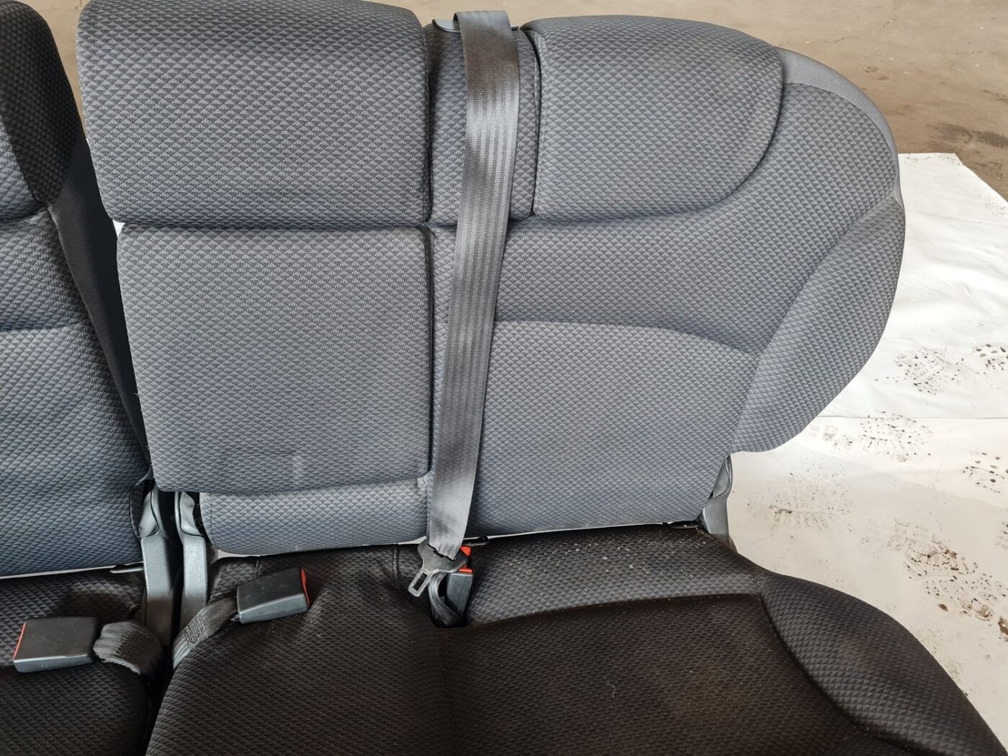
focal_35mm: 26
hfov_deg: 67.3
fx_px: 757
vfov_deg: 53.1
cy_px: 378
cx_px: 504
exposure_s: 1/100
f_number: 1.8
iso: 250
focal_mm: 5.4
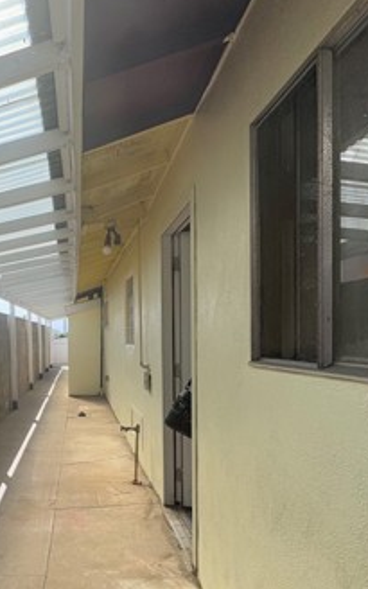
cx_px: 20
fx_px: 465
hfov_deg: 39.2
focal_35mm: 29
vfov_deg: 63.9
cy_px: 361
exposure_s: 1/338
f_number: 2.2
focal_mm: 2.22
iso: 40
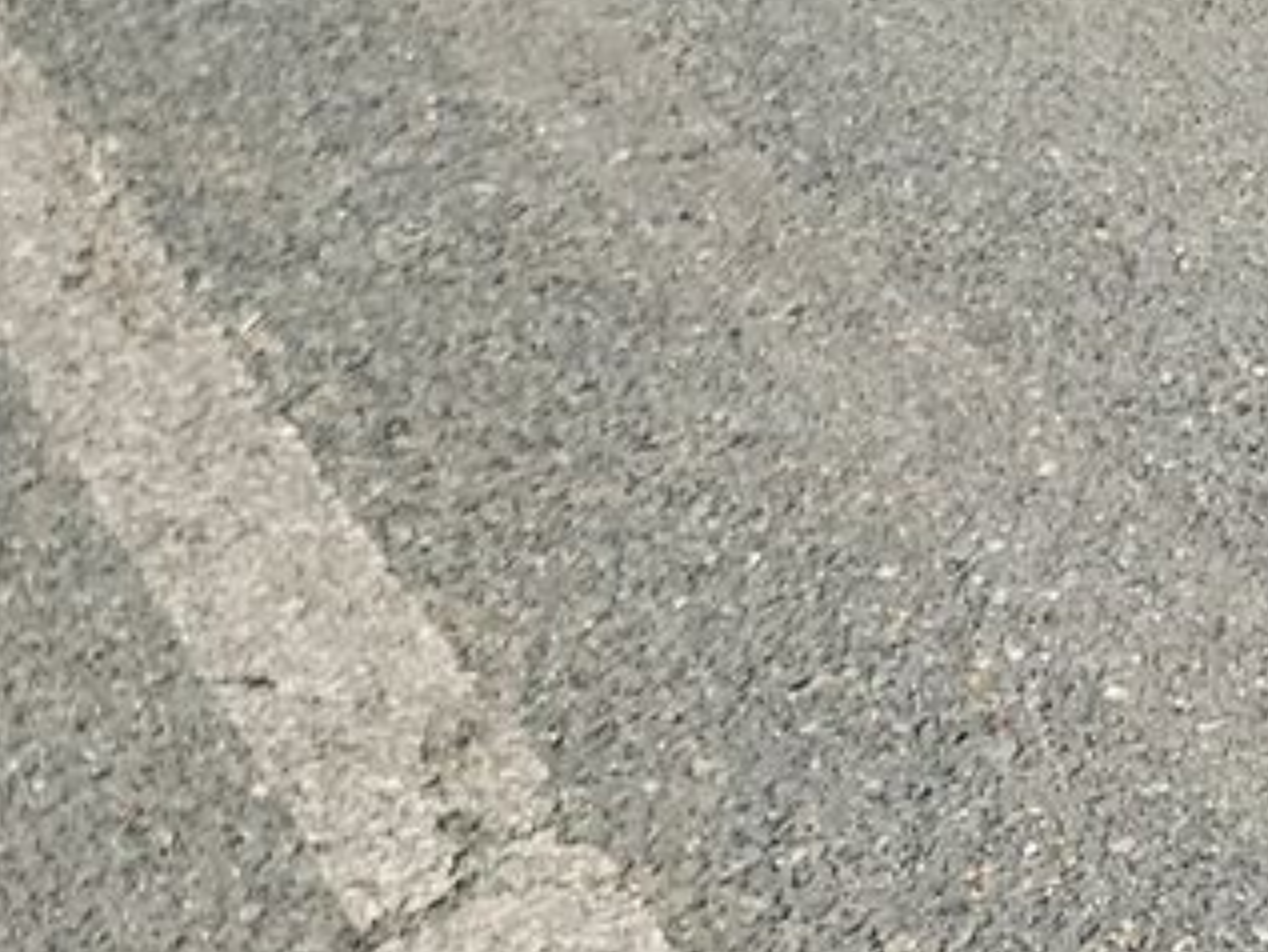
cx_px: 2996
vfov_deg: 11.9
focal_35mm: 121
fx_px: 4434
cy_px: -320
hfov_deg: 12.8
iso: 50
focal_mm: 6.7
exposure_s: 1/785
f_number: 1.8
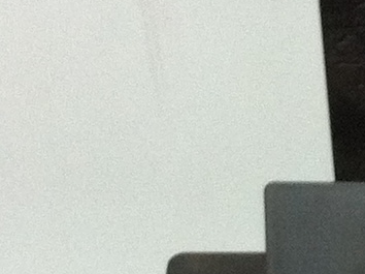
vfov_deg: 5.5
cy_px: 738
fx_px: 2698
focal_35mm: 256
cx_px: 825
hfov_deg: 7.3
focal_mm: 3.85
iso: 160
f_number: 2.8
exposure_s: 1/15
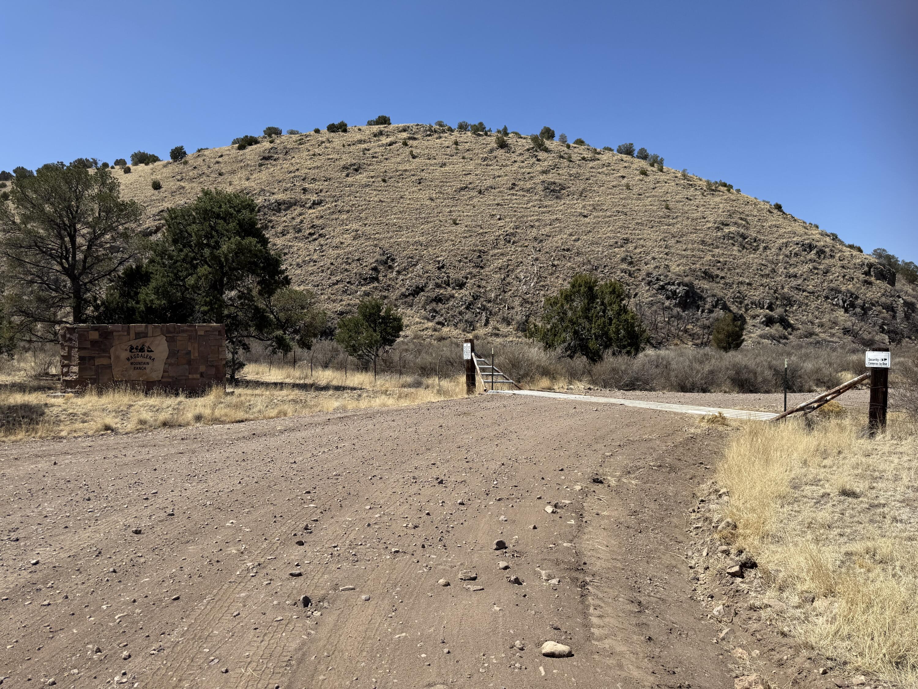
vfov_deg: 56.8
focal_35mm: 24
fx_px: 636
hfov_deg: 71.6
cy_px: 344
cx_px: 459
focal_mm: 6.76
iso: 80
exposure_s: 1/4975
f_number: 1.78
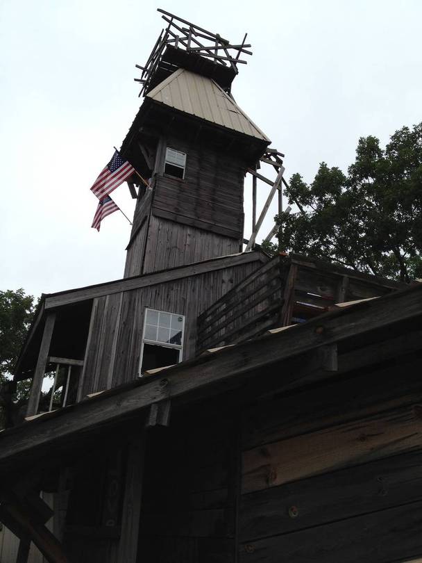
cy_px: 282
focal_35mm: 35
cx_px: 211
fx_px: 569
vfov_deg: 52.6
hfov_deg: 40.7
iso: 64
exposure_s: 1/1381
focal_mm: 4.28
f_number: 2.4
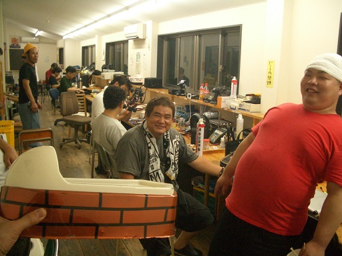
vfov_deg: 40.7
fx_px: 346
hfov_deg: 52.6
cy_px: 128
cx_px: 171
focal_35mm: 35
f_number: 2.6
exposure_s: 1/40
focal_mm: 5.8
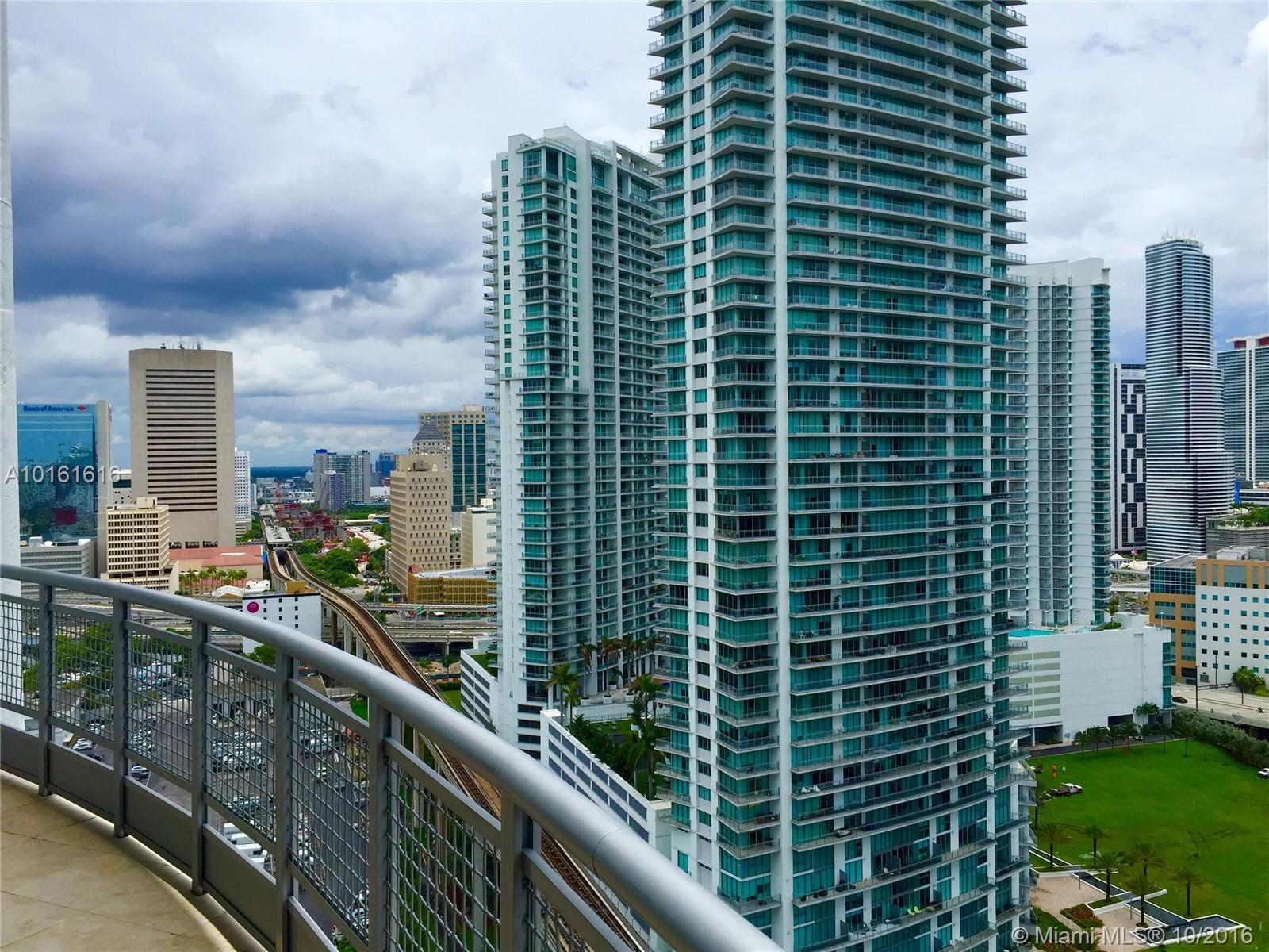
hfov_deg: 61.7
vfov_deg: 48.2
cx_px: 634
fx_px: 1063
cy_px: 476
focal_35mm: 29
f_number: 2.2
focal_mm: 4.15
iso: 32
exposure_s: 1/3300
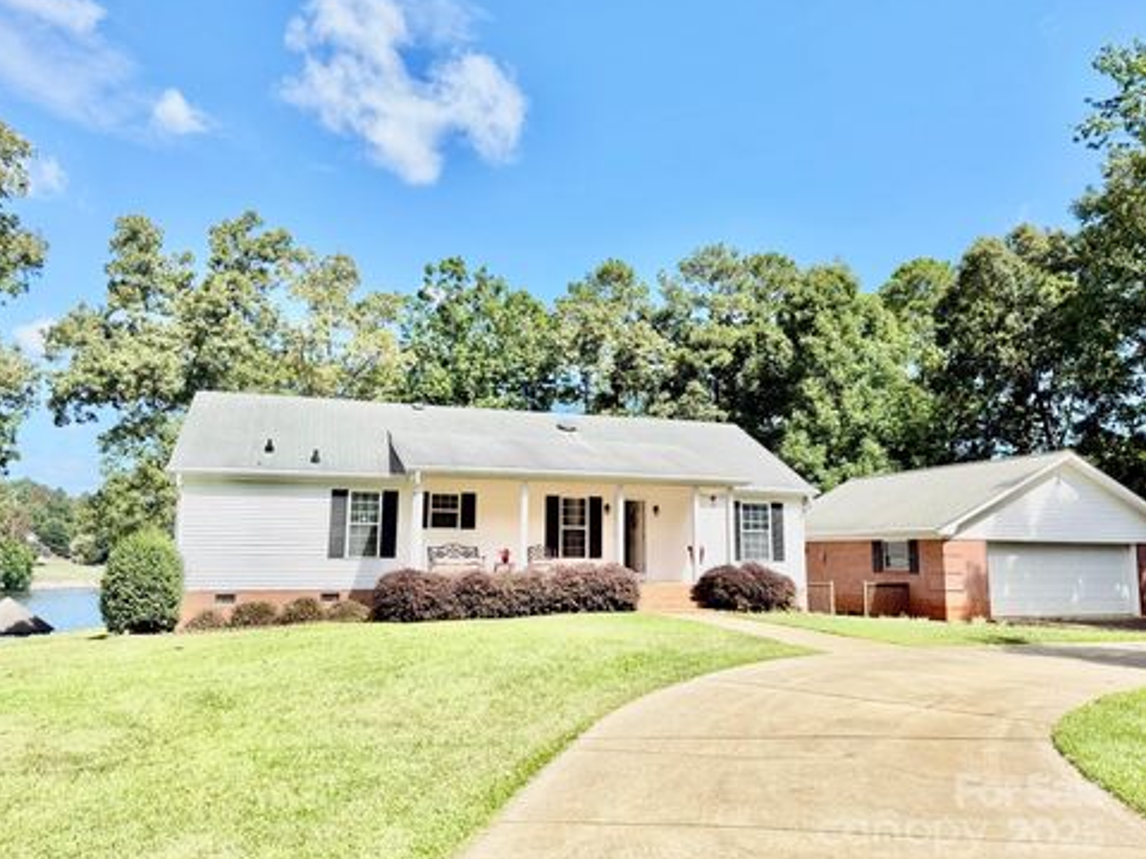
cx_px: 552
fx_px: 828
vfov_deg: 54.9
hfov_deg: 69.4
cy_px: 435
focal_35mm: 25
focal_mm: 6.76
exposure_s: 1/1653
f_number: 1.78
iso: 80
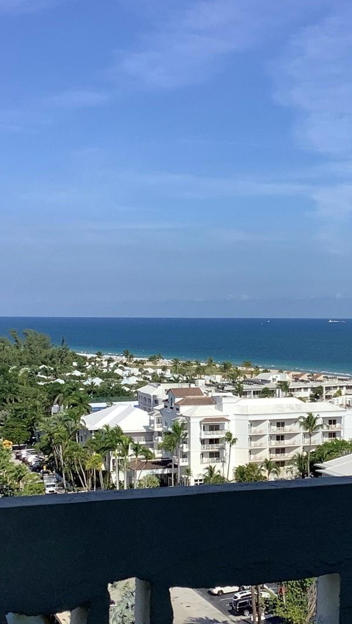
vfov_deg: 32.3
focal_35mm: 65
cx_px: 319
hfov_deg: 18.2
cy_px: 365
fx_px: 1078
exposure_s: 1/2146
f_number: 2.4
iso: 25
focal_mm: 3.3
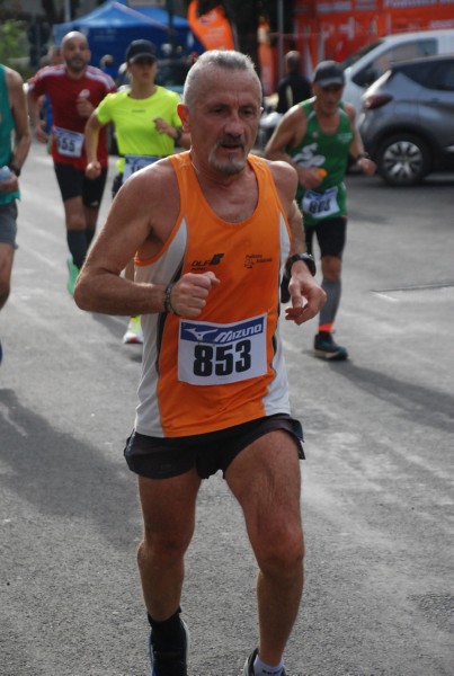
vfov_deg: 17.0
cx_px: 227
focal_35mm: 120
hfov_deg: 11.5
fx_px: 2258
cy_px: 338
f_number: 5.6
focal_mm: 80
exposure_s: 1/1000
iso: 1000
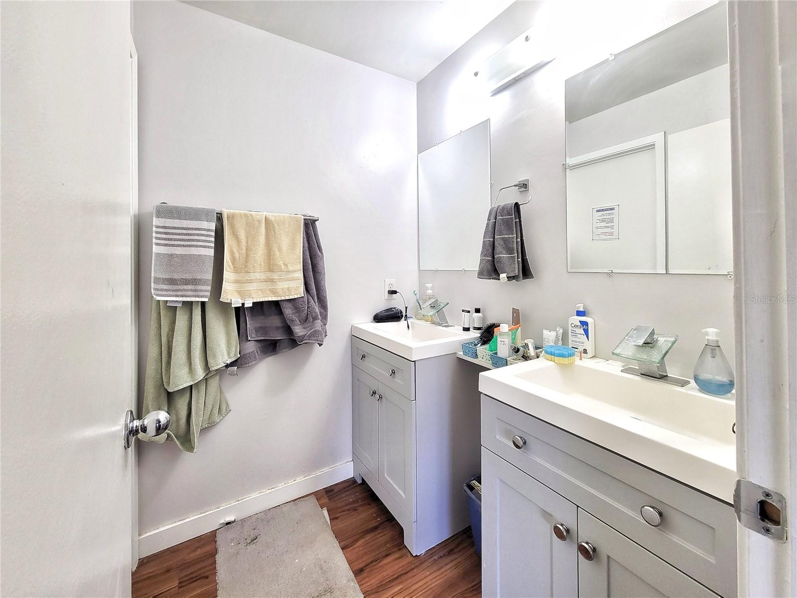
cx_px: 398
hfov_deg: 106.2
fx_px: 299
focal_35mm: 13
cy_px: 299
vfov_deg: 89.9
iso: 125
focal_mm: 2.2
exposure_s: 1/60
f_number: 2.2
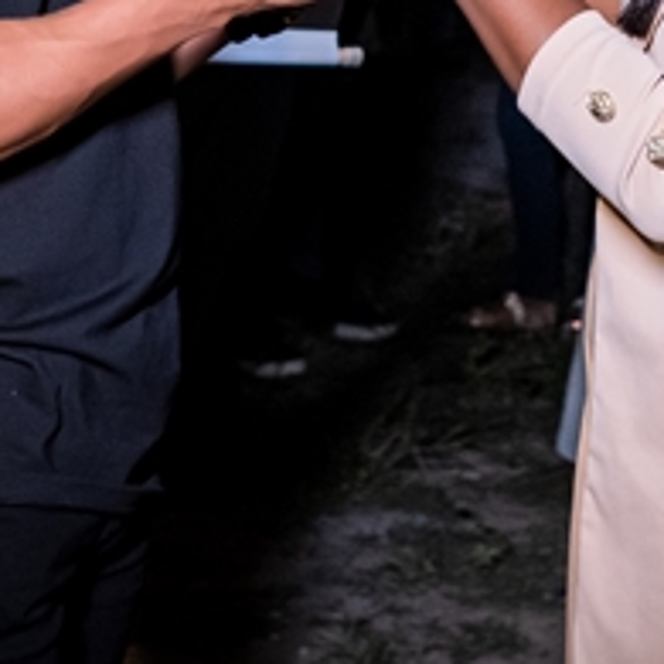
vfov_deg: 14.5
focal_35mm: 116
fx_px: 2517
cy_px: -133
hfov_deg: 15.0
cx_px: 417
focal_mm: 24
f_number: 2.8
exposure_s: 1/250
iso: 2500
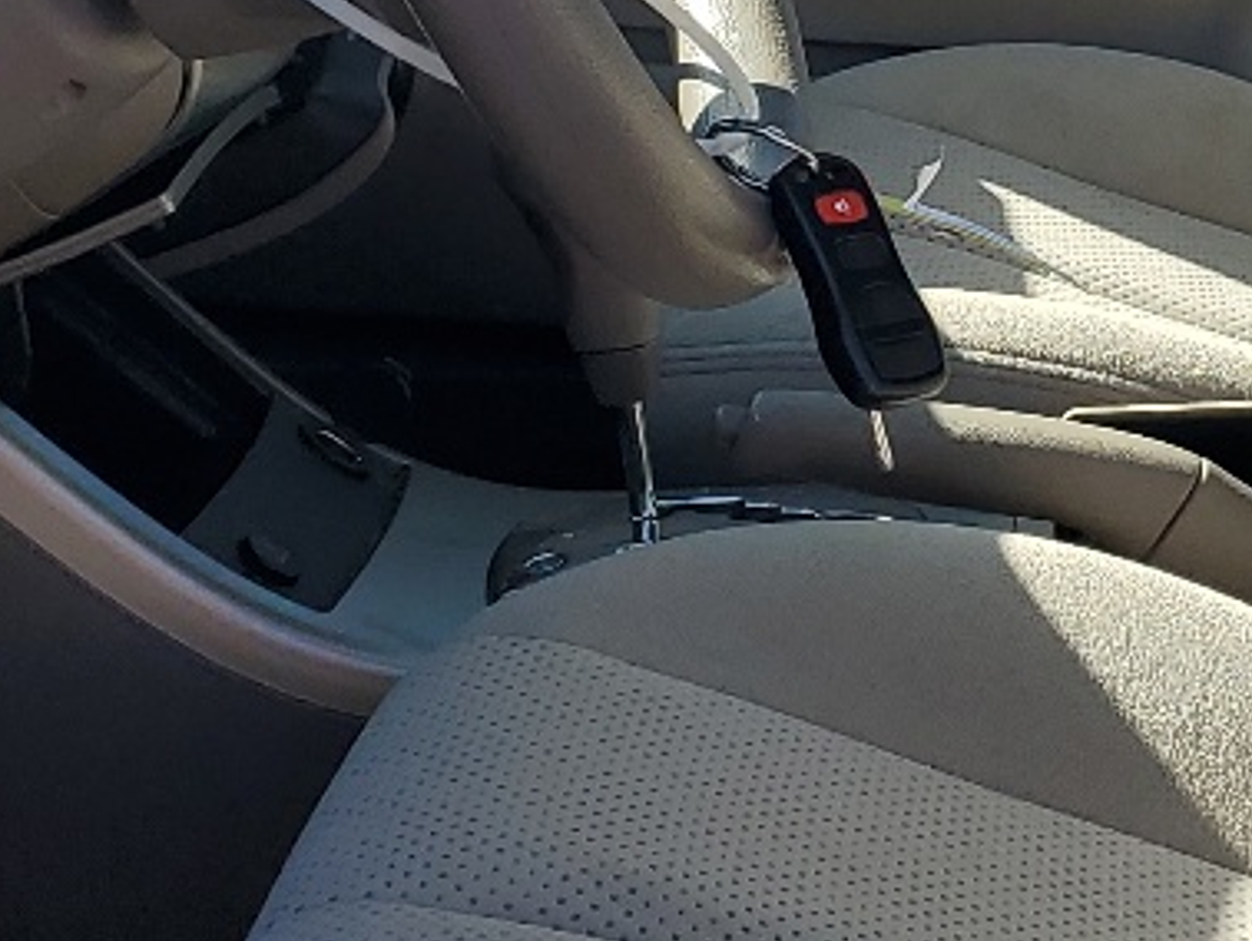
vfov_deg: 13.4
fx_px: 3981
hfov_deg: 17.7
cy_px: 229
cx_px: 1067
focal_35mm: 110
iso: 50
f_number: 1.5
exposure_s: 1/1111
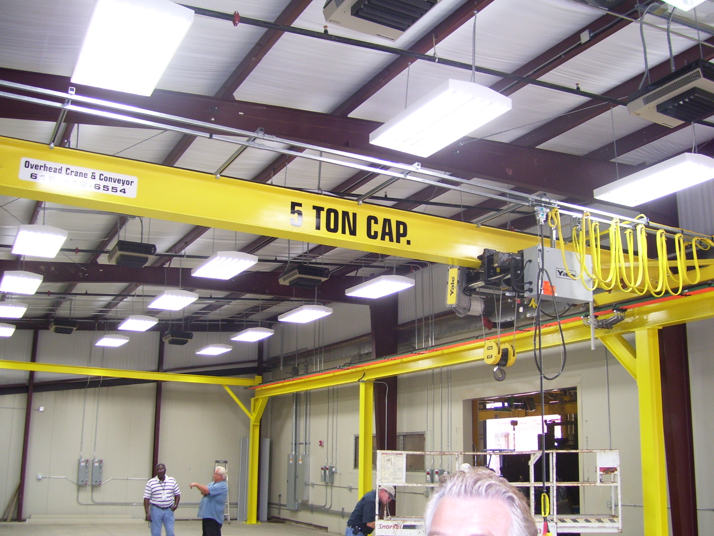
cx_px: 357
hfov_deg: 50.1
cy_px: 268
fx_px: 763
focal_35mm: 37
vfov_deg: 38.7
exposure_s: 1/60
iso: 125
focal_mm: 6
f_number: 2.7
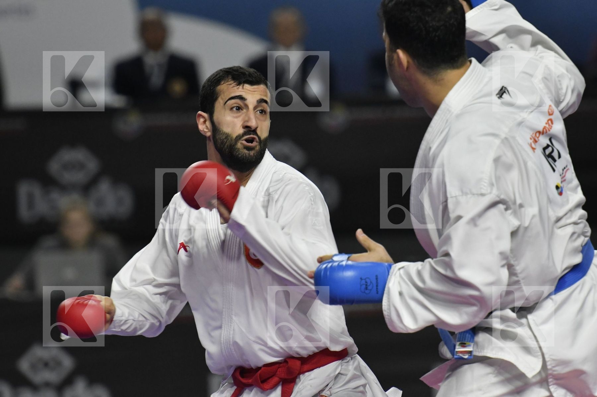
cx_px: 298
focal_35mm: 420
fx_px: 6961
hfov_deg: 4.9
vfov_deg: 3.3
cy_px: 198
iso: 2000
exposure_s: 1/1000
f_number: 4
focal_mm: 280
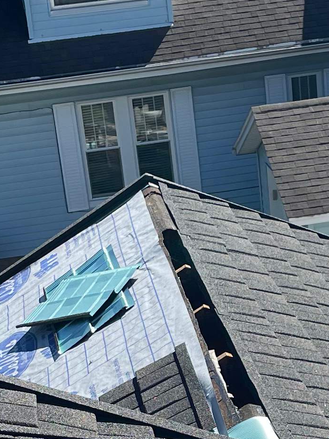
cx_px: 187
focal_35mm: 113
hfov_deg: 13.1
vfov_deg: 16.9
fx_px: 1432
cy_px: 466
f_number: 1.6
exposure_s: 1/2353
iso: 32
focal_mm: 4.2
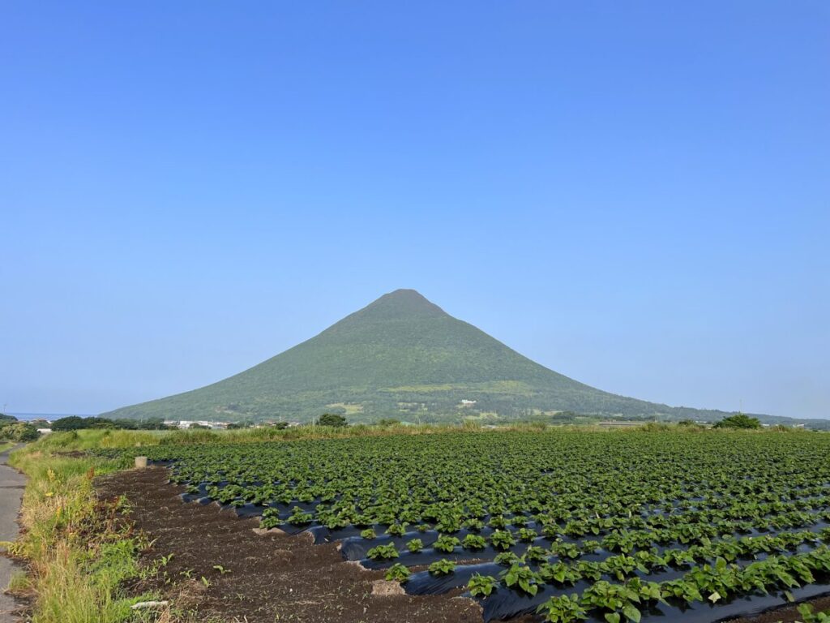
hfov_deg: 67.3
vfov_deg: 53.1
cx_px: 415
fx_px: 623
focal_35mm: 26
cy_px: 312
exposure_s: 1/3704
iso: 50
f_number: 1.5
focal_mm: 5.7
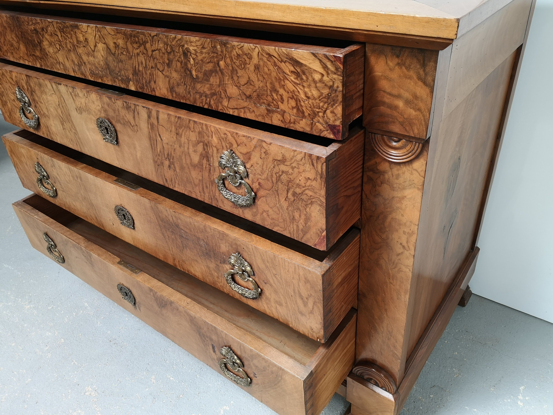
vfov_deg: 51.4
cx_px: 276
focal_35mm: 27
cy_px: 208
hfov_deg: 65.3
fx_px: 431
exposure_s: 1/50
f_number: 1.8
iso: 64
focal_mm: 5.58
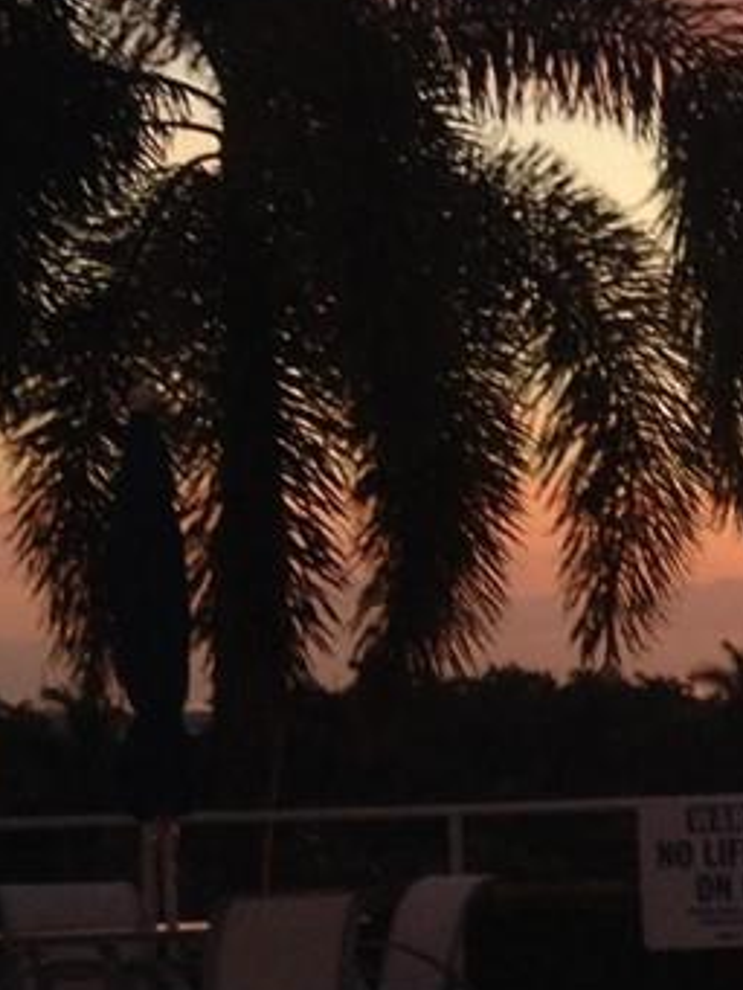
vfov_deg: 12.0
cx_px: 1875
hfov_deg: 8.2
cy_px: 769
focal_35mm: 164
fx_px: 4691
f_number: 2.4
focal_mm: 4.28
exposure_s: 1/20
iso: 64
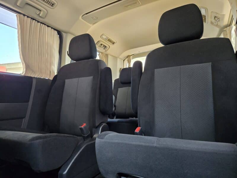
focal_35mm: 23
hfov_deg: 73.9
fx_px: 157
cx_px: 118
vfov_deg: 58.9
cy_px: 89
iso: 1250
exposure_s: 1/100
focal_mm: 5.4
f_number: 1.8
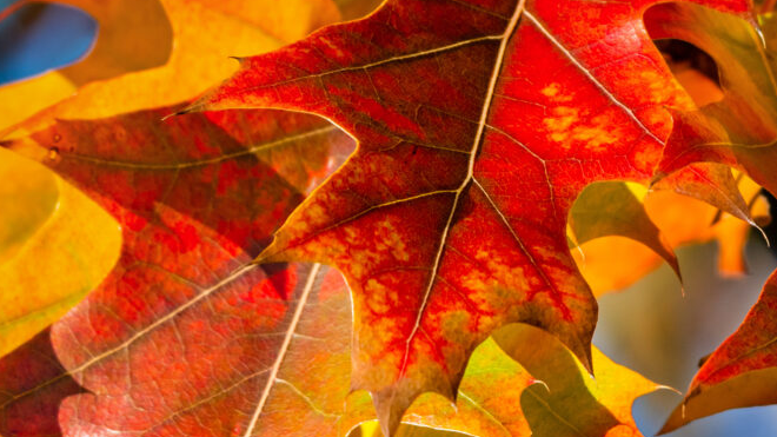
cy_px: 216
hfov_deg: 2.2
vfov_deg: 1.2
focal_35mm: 976
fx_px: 20105
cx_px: 503
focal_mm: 240
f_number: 8
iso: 200
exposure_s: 1/250
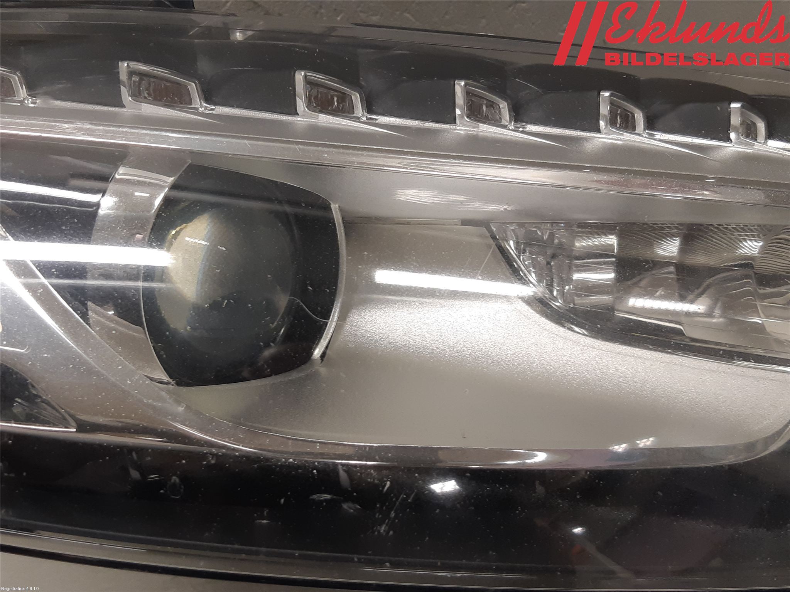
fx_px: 593
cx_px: 395
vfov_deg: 53.1
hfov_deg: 67.3
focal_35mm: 26
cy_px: 296
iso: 64
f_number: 1.7
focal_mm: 3.93
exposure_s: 1/50
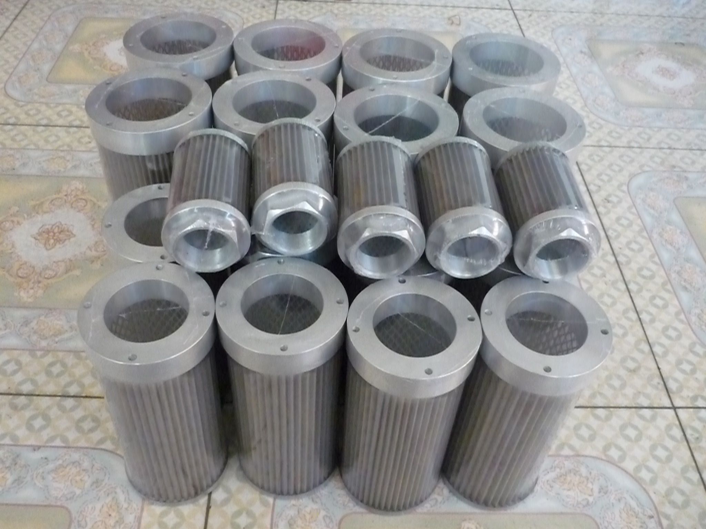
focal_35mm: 33
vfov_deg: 42.9
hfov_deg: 55.4
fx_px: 673
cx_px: 353
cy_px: 264
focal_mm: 5.5
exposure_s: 1/200
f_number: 2.8
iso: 1600
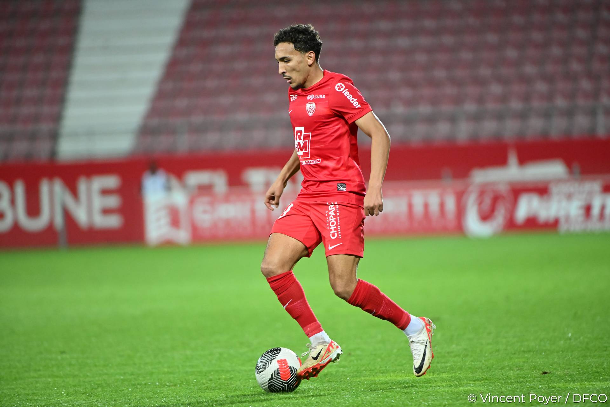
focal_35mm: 400
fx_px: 6777
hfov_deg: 5.2
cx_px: 305
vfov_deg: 3.4
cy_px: 204
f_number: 4
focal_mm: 400
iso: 4000
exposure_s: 1/800
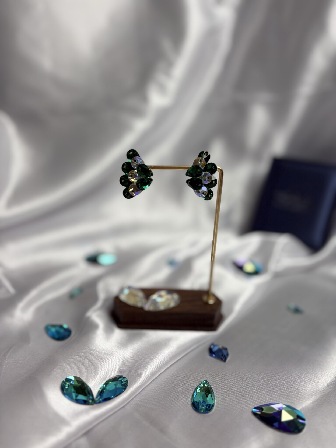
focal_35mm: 26
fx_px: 336
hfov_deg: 53.1
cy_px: 224
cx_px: 168
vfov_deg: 67.3
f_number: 1.6
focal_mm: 5.96
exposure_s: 1/240
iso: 40
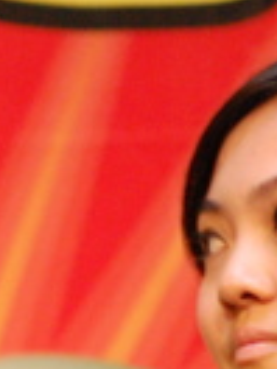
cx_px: -73
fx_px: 12537
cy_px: 303
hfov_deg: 1.3
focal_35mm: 1175
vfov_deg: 1.7
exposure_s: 1/80
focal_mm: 180
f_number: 5.6
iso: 1600
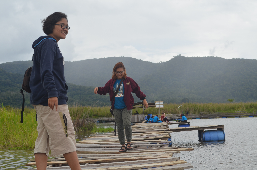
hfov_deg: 24.7
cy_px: 85
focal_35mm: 82
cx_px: 128
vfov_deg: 16.5
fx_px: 588
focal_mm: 55
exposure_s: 1/250
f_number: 8
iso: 125
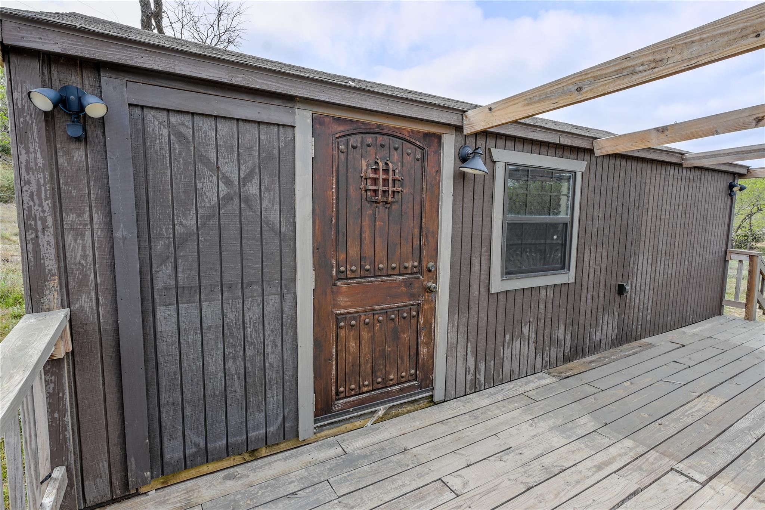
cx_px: 382
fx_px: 382
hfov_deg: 90.0
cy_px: 255
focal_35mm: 18
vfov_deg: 67.4
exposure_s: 1/320
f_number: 9
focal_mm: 12
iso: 100
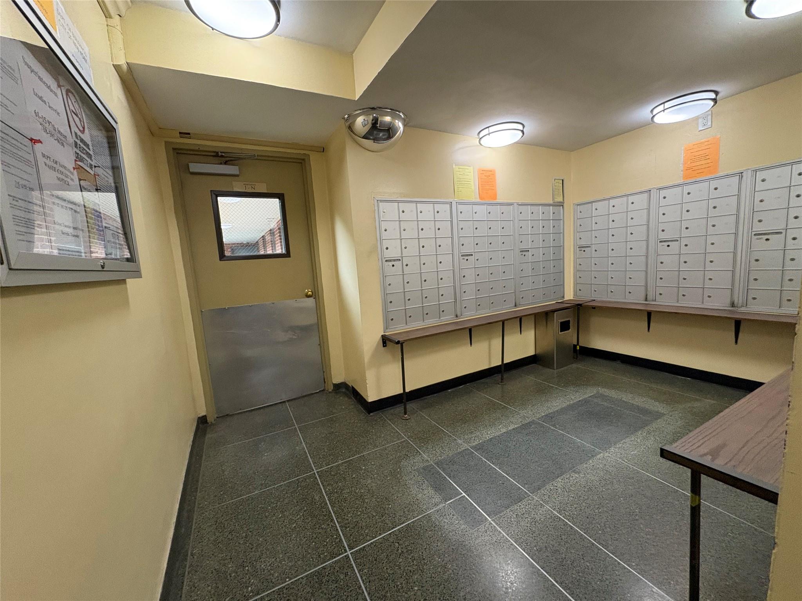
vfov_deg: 85.7
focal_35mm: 14
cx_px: 401
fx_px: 324
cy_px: 300
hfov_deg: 102.1
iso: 400
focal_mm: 2.22
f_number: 2.2
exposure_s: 1/60
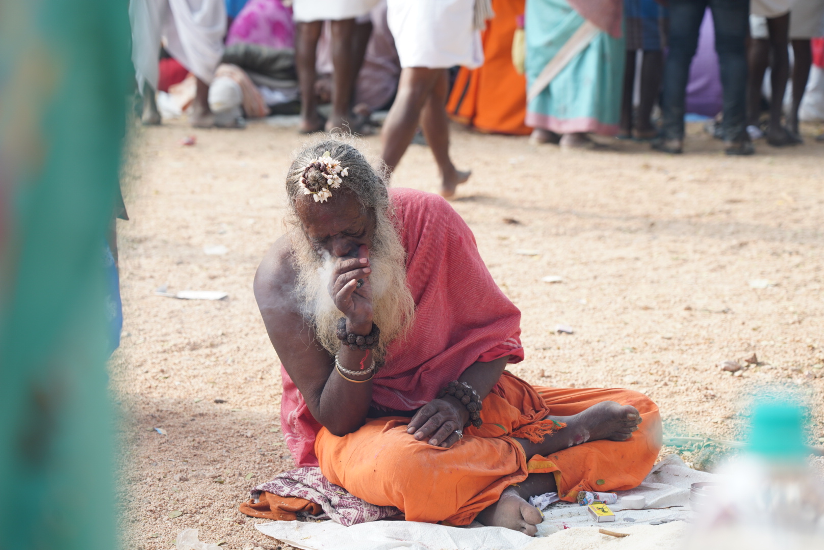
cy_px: 275
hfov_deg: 19.4
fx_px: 2405
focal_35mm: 105
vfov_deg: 13.1
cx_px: 412
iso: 320
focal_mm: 105
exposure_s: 1/250
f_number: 5
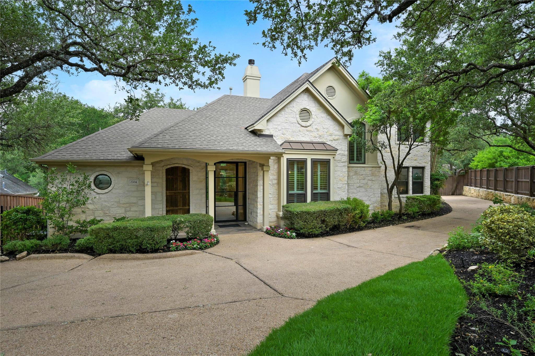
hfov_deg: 85.5
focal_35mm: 20
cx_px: 268
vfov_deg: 63.1
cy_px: 178
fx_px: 290
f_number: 8
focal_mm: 19.5
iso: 800
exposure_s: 1/800
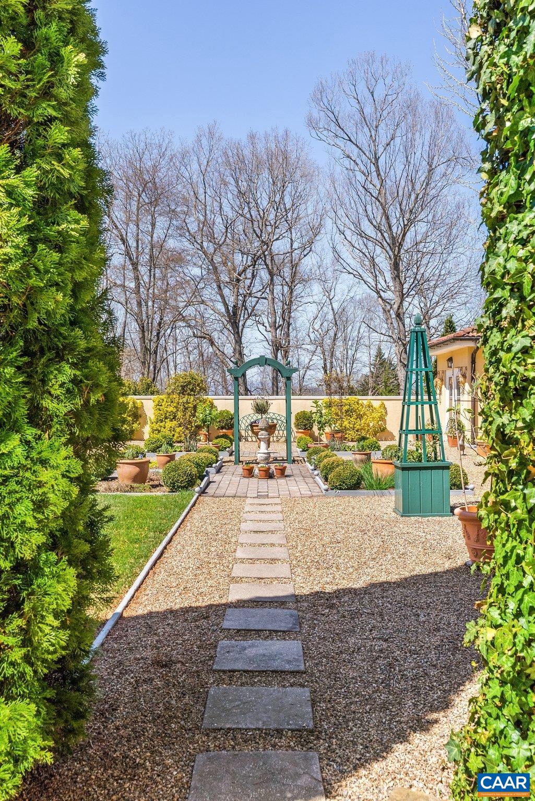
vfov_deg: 54.4
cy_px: 400
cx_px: 268
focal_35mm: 35
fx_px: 780
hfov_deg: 37.9
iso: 640
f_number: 10
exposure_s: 1/640
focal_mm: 35
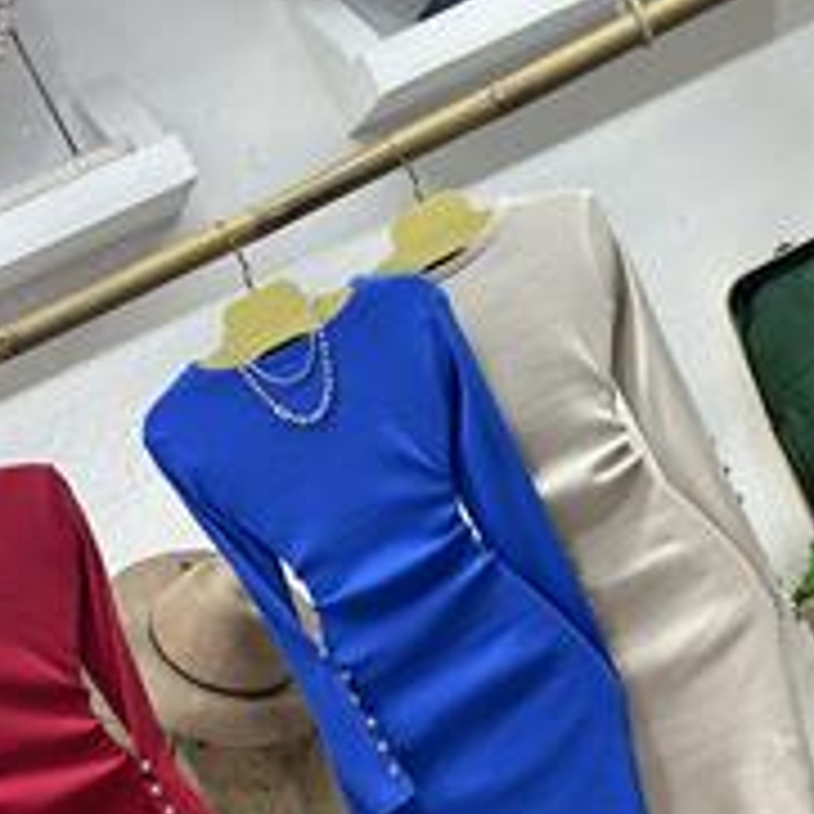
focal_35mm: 94
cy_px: 684
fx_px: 2501
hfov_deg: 18.5
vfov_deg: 18.3
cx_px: 405
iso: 125
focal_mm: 6.86
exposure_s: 1/100
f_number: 1.78
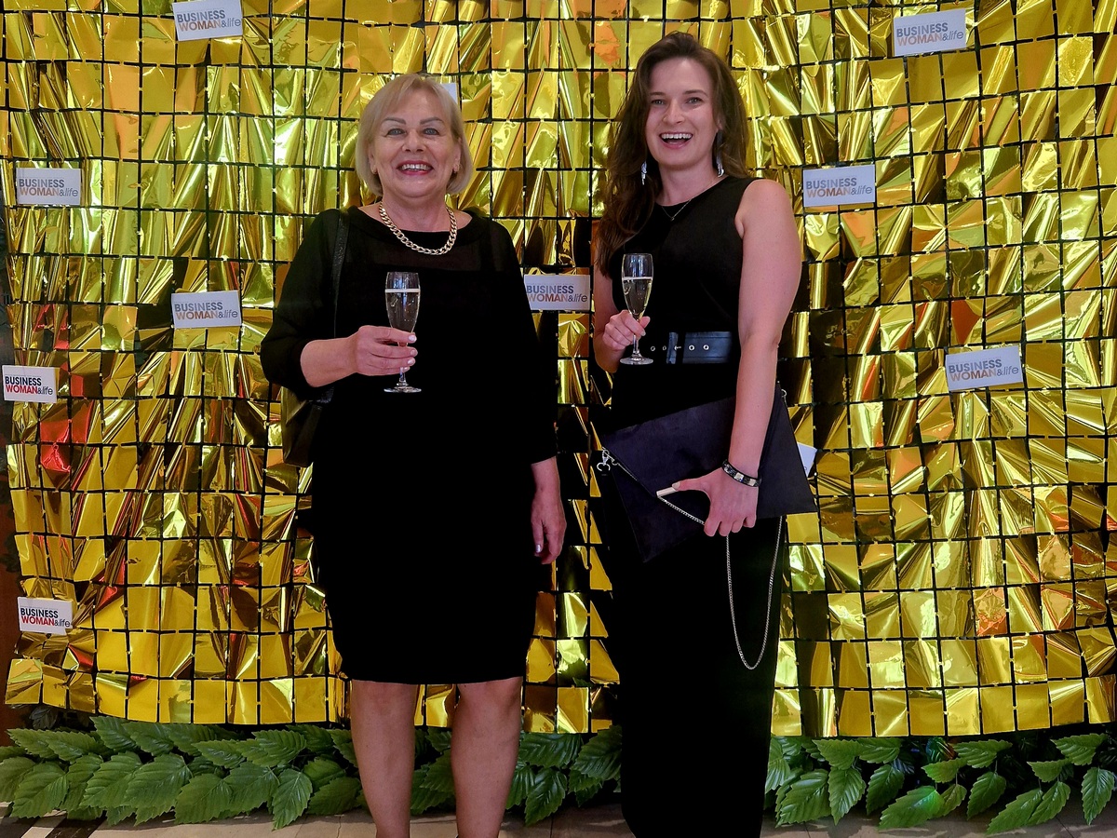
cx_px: 558
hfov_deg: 73.9
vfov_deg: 58.9
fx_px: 742
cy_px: 419
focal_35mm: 23
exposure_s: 1/100
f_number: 1.8
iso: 100
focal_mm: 5.4
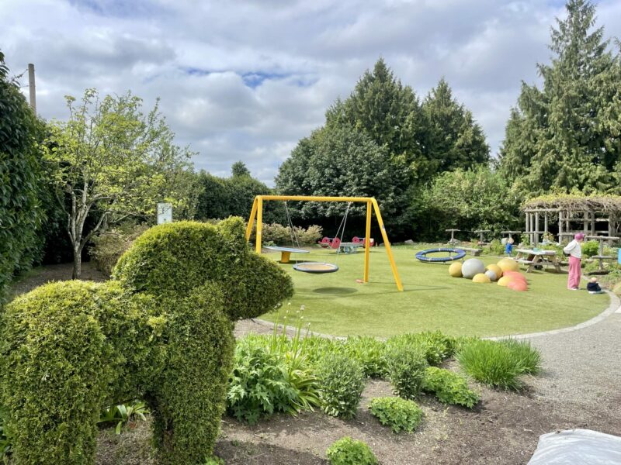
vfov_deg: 53.1
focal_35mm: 26
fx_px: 466
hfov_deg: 67.3
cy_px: 232
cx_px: 310
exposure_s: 1/3401
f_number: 1.6
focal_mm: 4.2
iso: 32
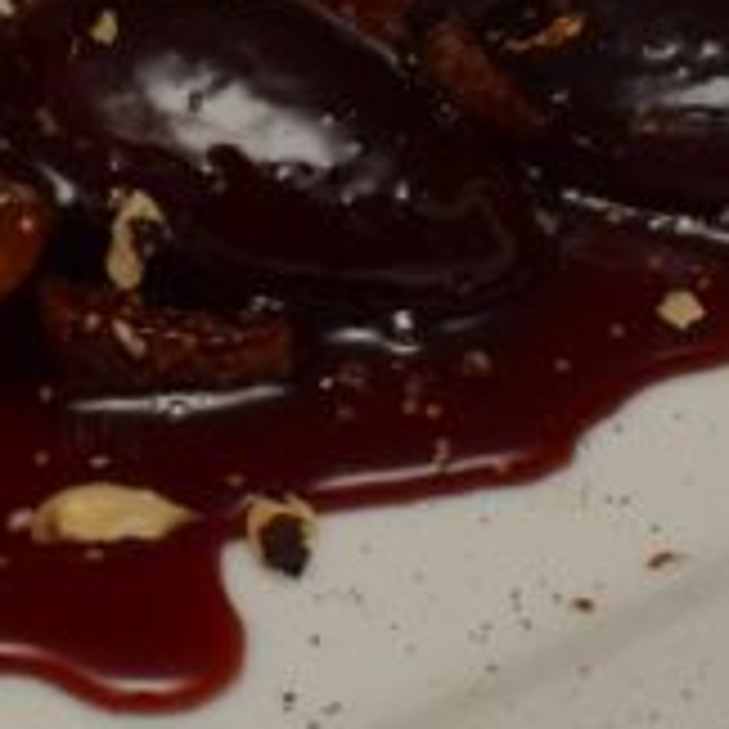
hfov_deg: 9.8
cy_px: 43
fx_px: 4210
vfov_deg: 9.8
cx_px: -4
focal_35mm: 177
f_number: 7.1
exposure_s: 1/200
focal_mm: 35
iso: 400
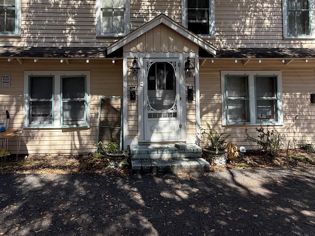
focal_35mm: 22
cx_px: 127
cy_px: 86
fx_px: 200
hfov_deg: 75.6
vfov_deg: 60.2
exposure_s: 1/482
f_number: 2.2
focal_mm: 2.22
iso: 64
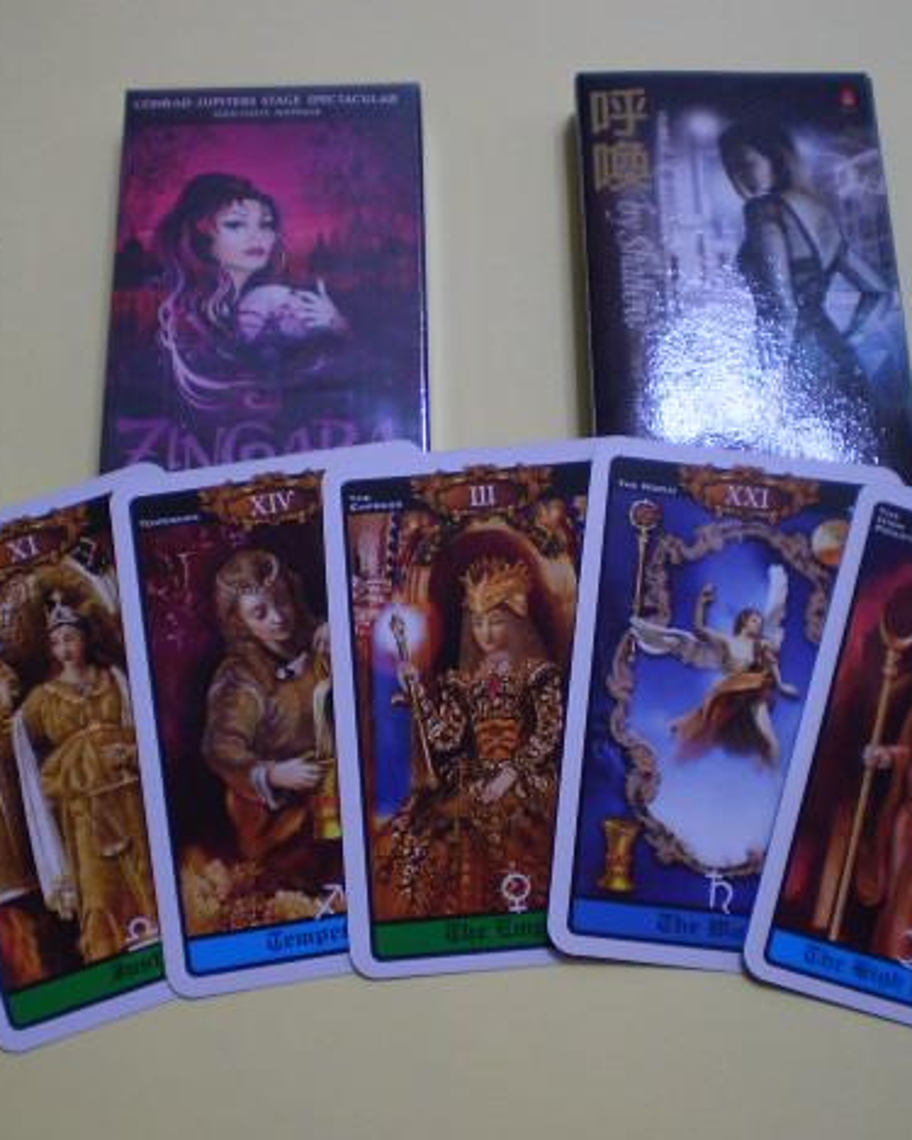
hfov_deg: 31.4
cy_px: 564
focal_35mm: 48
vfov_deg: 38.8
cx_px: 508
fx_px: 1620
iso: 125
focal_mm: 6.3
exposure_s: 1/8
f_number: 3.1
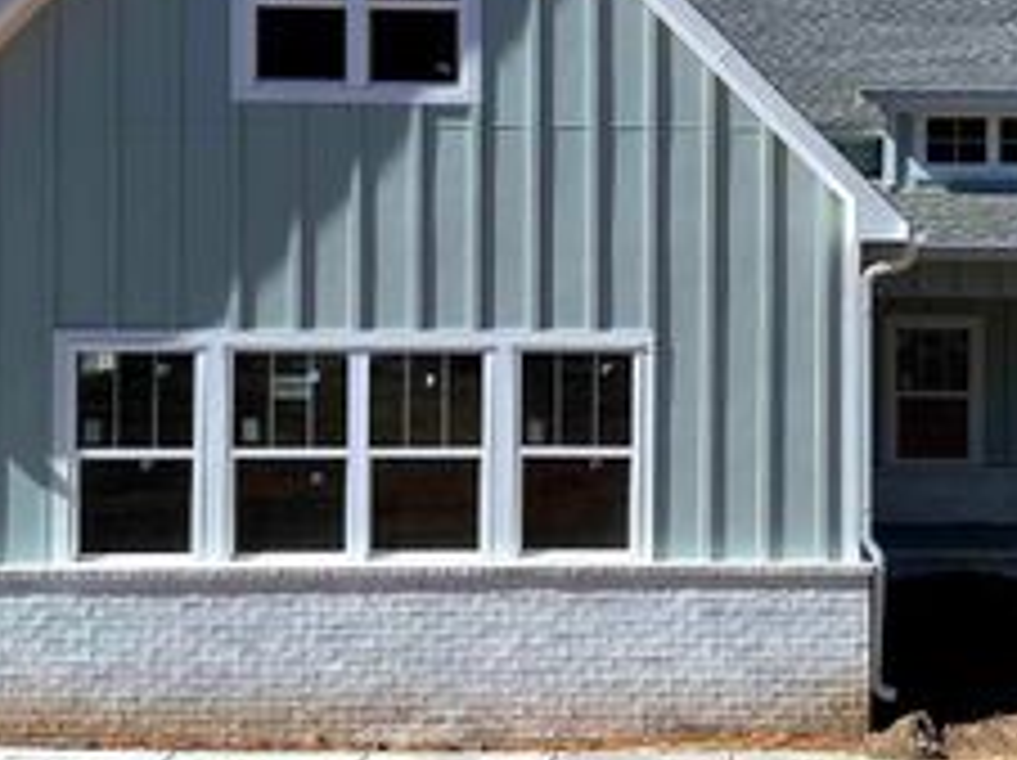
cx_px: 796
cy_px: 198
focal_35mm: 53
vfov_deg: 27.1
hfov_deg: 35.2
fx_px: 1555
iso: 80
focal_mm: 6.86
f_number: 1.78
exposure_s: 1/4184
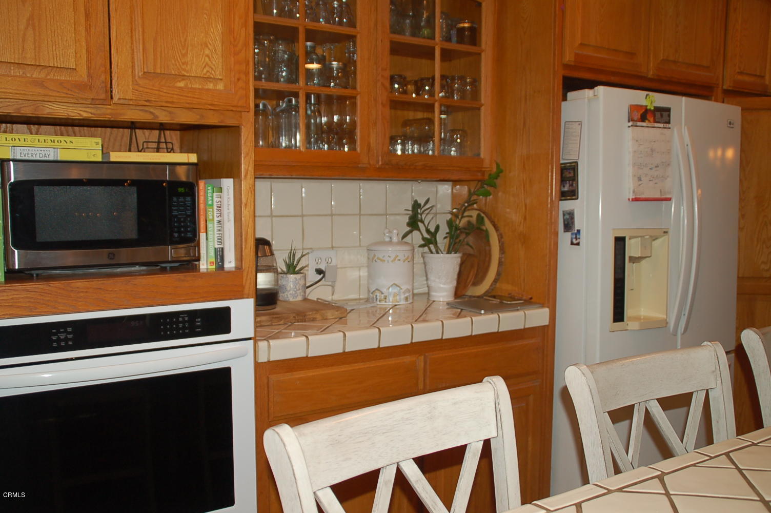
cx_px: 386
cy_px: 256
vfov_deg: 39.9
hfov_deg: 57.3
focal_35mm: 33
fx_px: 706
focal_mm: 22
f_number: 3.8
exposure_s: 1/60
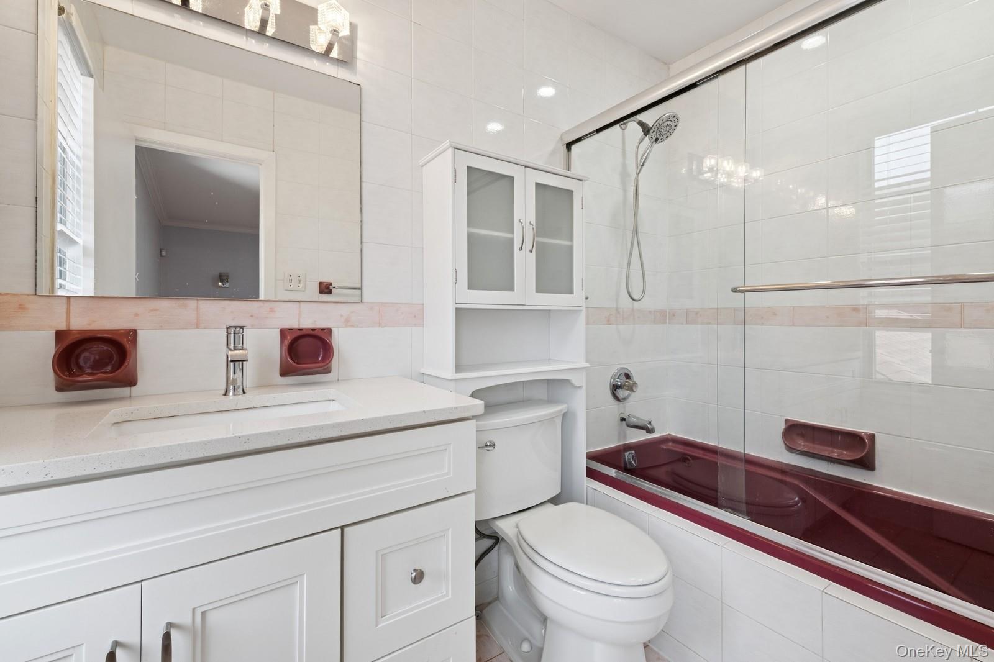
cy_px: 331
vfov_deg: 77.3
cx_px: 497
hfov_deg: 100.4
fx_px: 414
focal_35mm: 15
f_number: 14
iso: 640
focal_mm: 15
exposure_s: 1/25
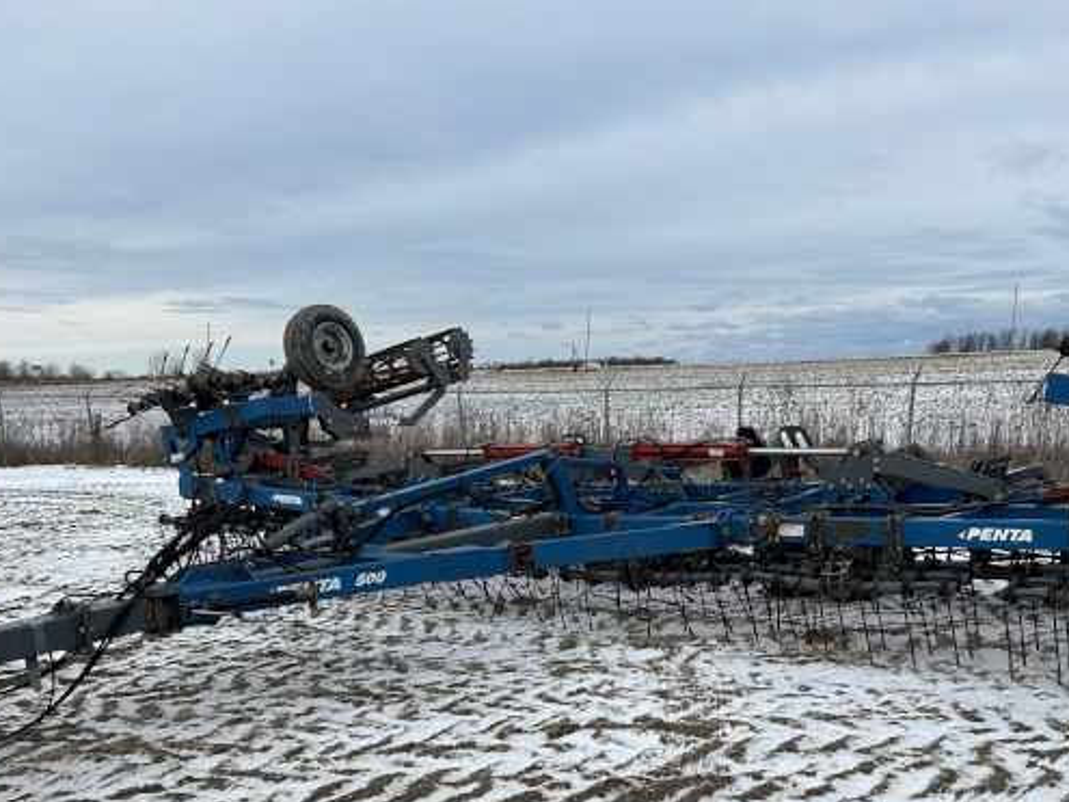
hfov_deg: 44.6
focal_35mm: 42
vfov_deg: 33.8
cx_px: 628
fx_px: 1297
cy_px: 573
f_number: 1.5
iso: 50
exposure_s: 1/3704
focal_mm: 5.7
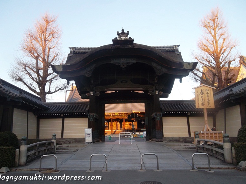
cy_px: 89
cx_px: 119
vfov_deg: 49.8
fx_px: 199
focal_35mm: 28
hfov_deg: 63.4
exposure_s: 1/60
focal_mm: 4.9
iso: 80
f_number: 3.5
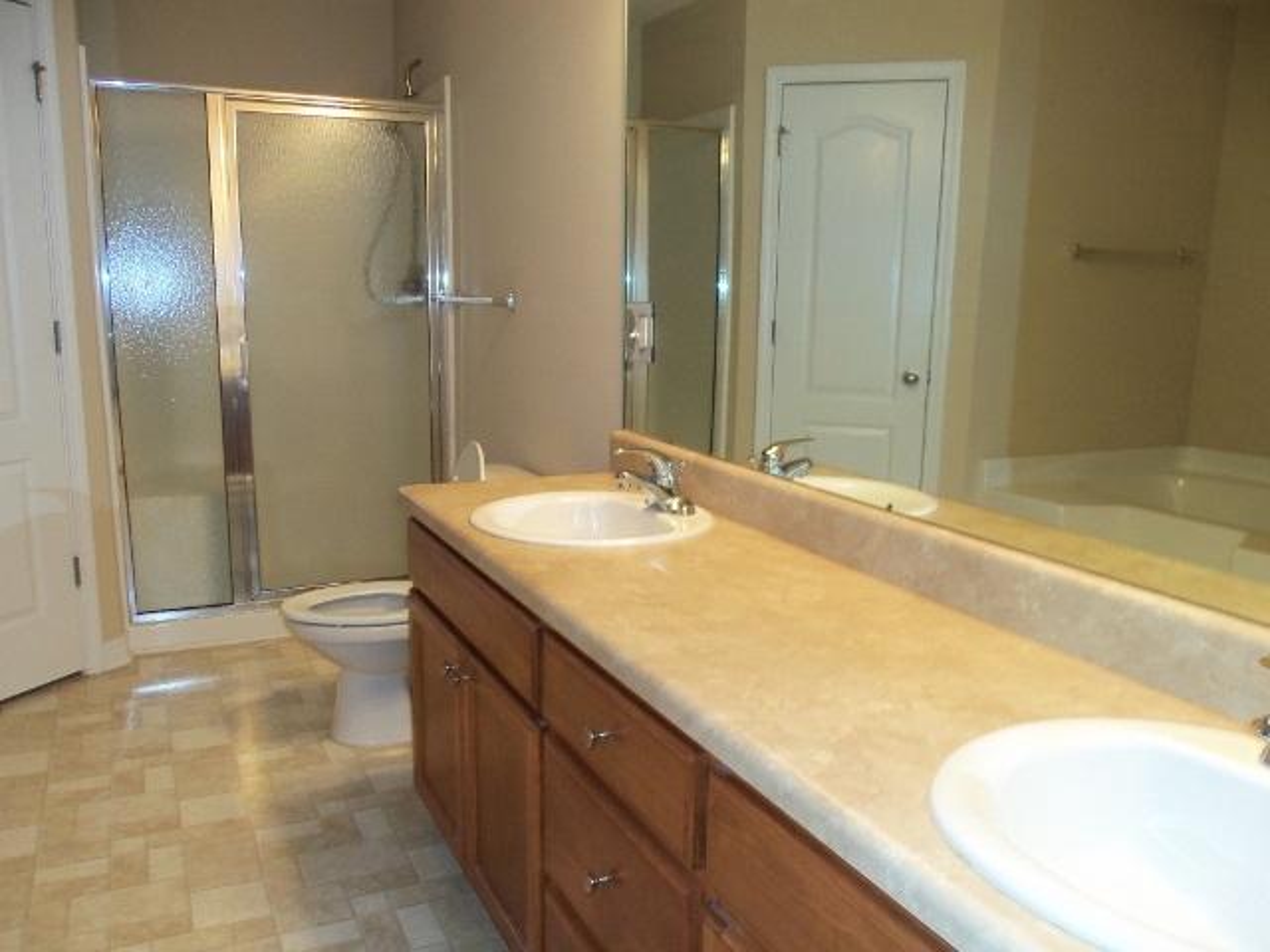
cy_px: 476
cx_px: 635
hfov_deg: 61.7
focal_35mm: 29
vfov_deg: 48.2
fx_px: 1064
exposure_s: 1/30
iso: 100
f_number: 3.4
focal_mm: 5.2
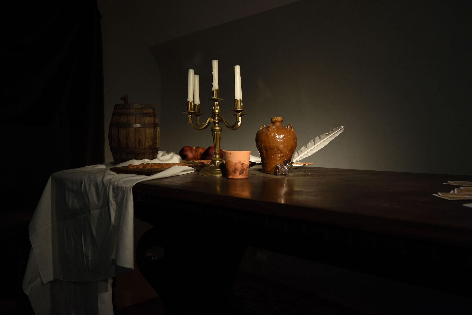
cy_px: 158
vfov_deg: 42.4
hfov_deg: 60.3
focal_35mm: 31
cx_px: 236
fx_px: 407
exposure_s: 1/100
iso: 1250
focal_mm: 31
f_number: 5.6
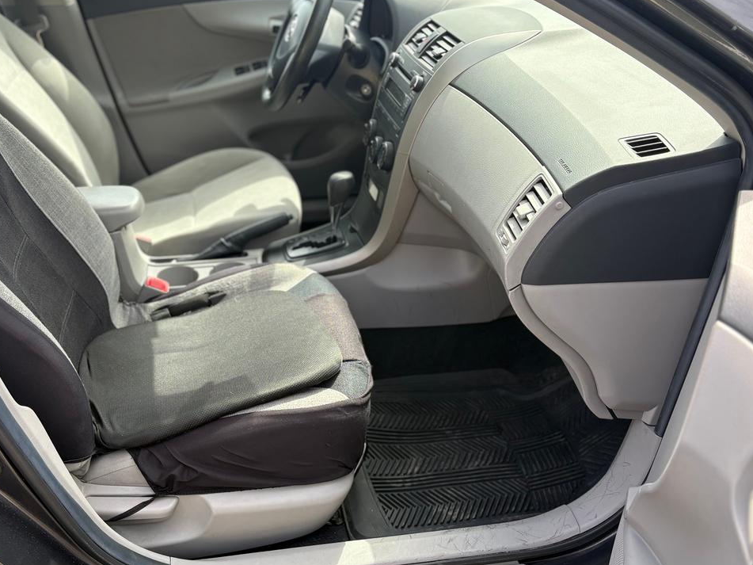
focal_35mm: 35
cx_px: 306
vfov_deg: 40.5
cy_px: 347
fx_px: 761
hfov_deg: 52.3
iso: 64
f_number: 1.6
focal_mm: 5.96
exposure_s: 1/475
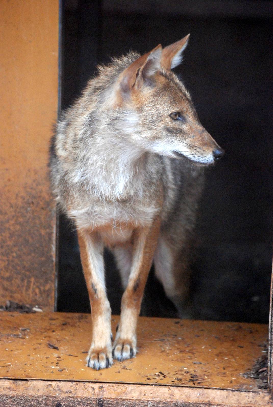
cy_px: 204
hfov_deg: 5.4
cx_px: 136
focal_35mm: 255
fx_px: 2892
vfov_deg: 8.1
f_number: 4.5
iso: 1600
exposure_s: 1/160
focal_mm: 170
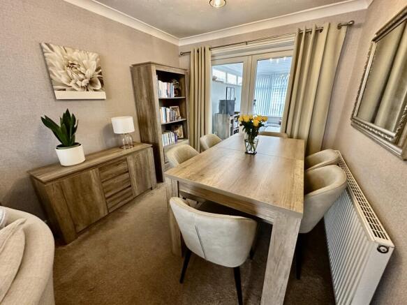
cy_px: 152
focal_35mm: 14
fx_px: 165
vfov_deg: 85.7
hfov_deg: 102.1
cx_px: 204
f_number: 2.2
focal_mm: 2.22
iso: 400
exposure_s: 1/50
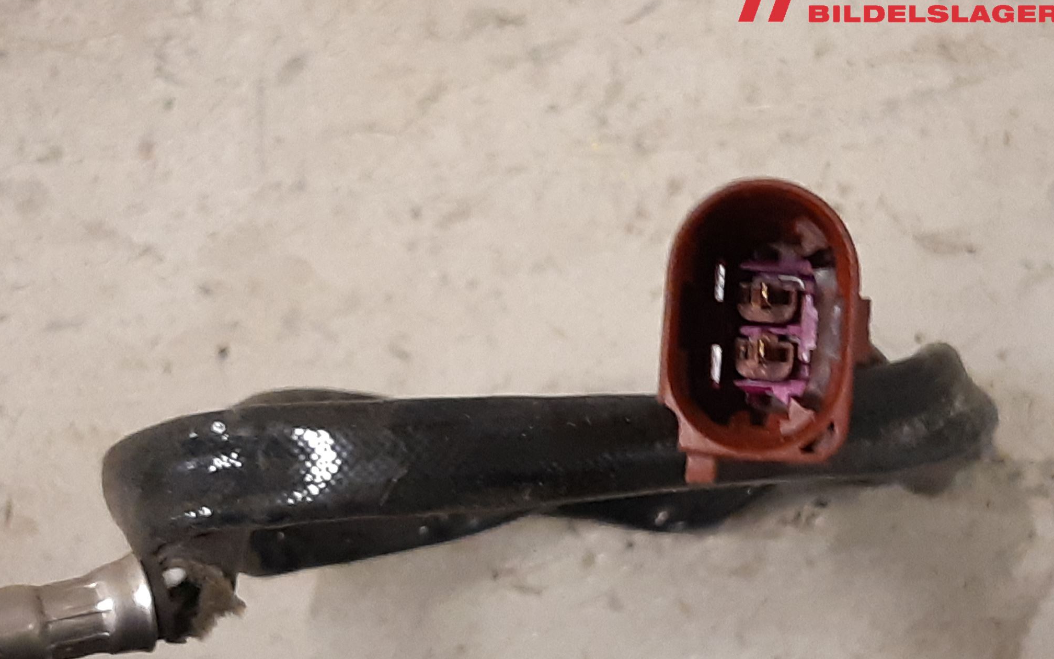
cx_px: 524
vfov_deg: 44.5
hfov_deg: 66.5
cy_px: 335
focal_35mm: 28
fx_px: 804
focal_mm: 3.93
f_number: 1.7
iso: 250
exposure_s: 1/50
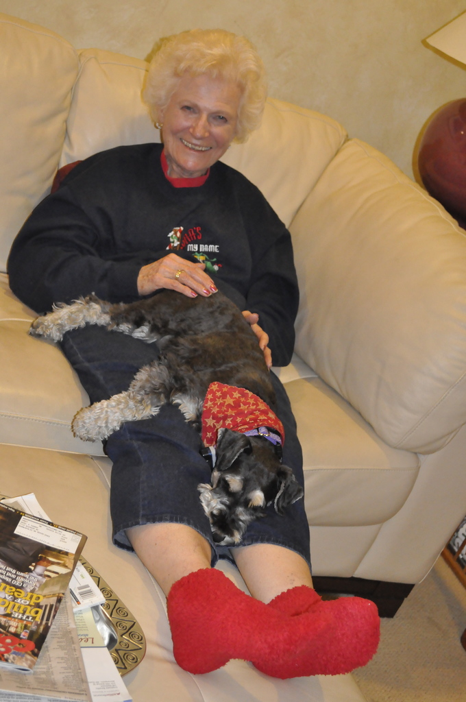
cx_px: 233
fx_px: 1051
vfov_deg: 36.9
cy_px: 351
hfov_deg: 25.0
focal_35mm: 54
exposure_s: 1/60
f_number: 5.6
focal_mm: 36
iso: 3200
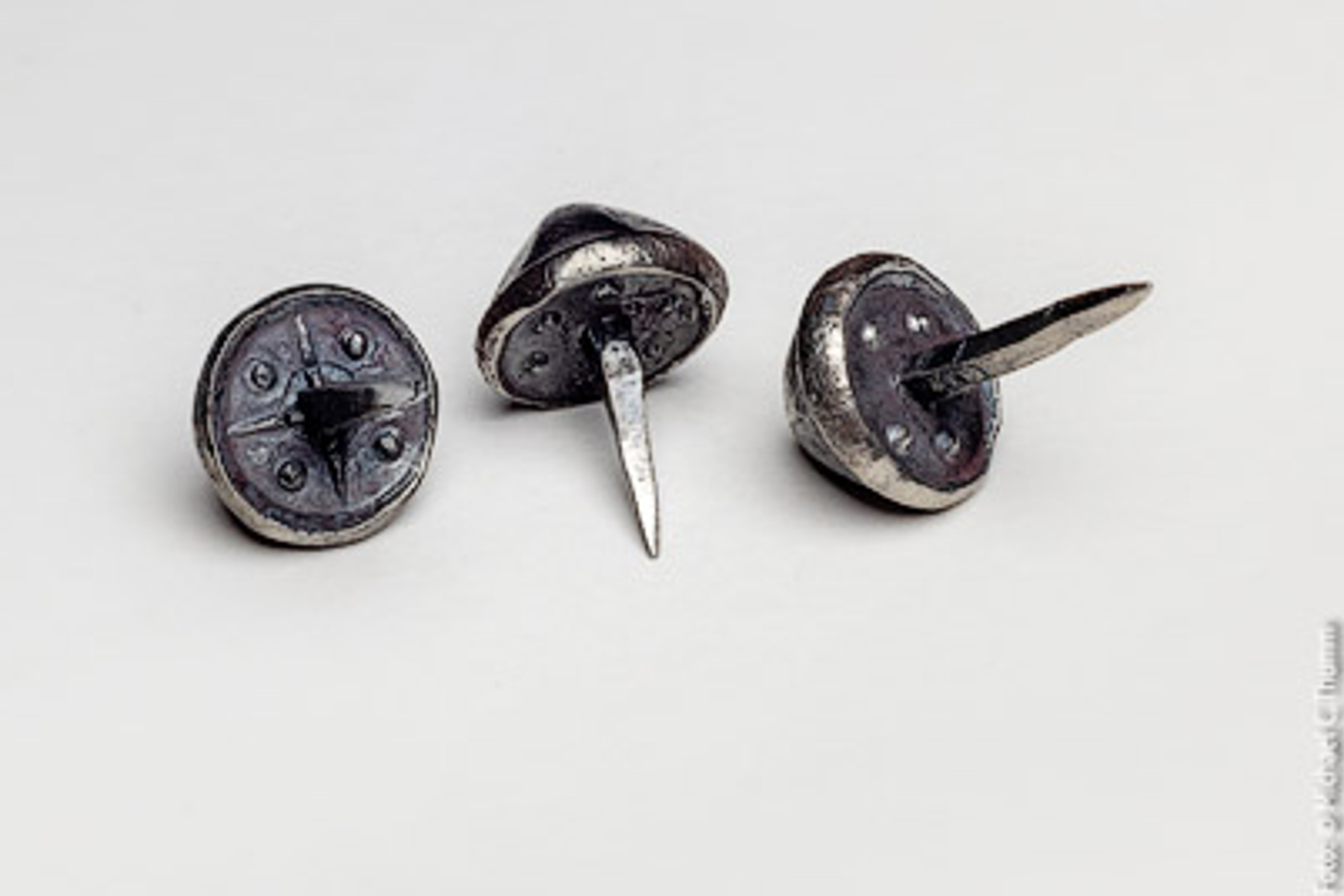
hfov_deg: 35.6
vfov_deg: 24.2
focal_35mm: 56
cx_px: 605
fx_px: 2091
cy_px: 415
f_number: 20
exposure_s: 1/6
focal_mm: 50
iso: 125
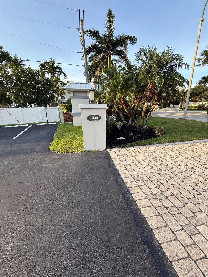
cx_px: 104
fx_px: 112
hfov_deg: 85.7
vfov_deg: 102.1
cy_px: 138
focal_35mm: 14
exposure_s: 1/269
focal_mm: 2.22
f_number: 2.2
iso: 50
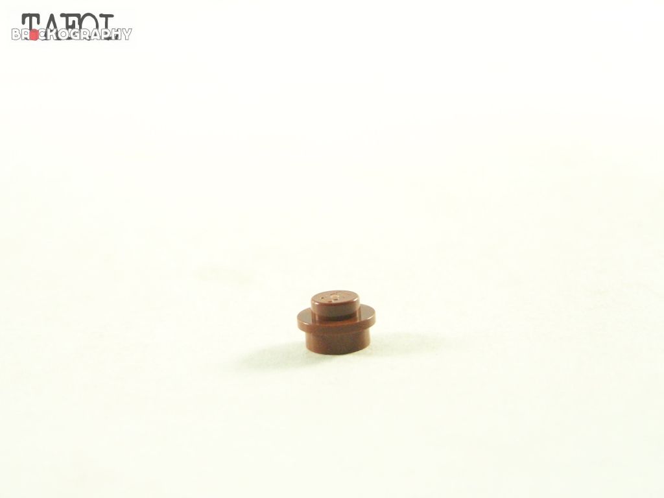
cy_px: 249
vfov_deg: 19.6
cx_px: 332
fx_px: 1439
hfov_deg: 26.0
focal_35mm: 75
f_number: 3.2
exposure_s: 1/60
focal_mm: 12.4
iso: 400
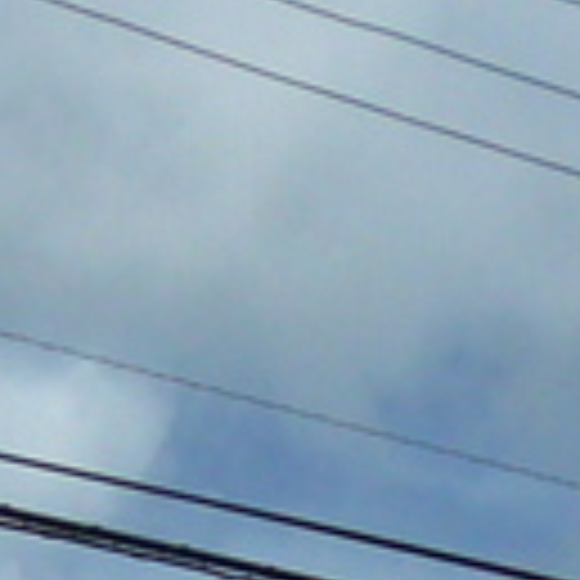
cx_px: 279
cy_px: 1479
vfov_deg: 7.2
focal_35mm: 225
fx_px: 4265
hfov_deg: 7.8
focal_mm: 4.6
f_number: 8
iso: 100
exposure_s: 1/640
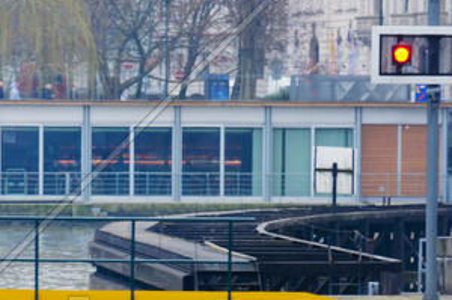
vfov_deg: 3.1
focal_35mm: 438
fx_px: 5490
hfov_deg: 4.7
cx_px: -87
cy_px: 354
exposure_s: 1/20
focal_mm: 100
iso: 100
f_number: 5.6
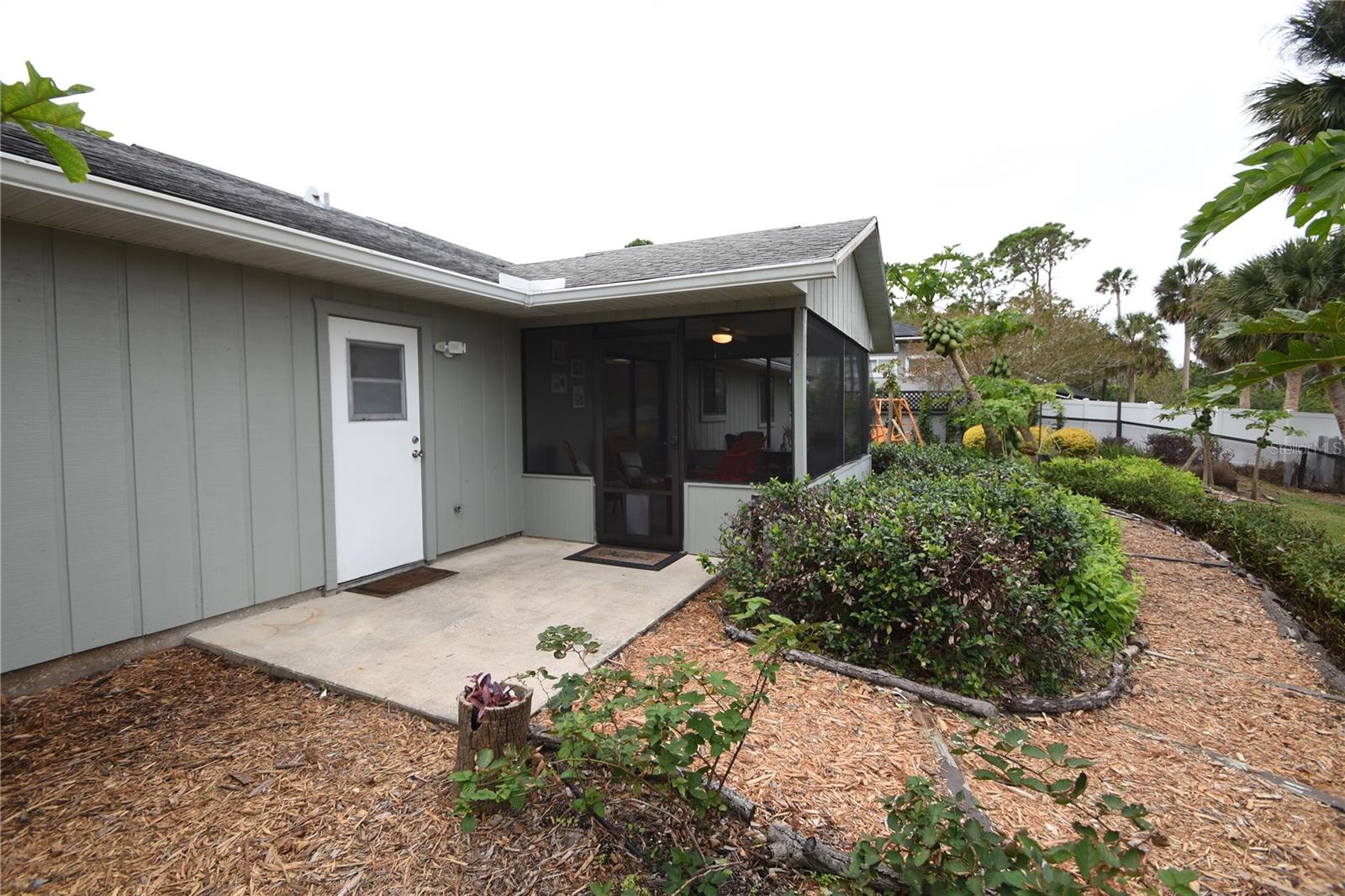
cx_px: 672
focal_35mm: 15
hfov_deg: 100.4
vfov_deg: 77.3
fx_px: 560
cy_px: 448
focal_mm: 10
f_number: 5.6
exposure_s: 1/125
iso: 100
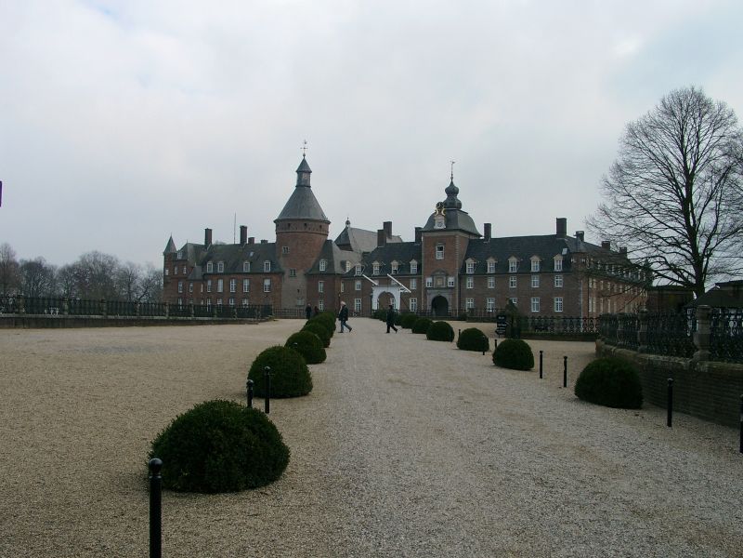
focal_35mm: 34
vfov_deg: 41.8
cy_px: 279
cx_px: 372
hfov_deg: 54.0
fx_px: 730
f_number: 4
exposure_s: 1/560
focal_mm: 7.13
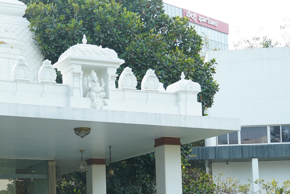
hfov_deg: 26.3
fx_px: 612
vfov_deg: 17.8
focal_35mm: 76
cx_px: 68
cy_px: 156
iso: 125
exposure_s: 1/160
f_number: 4.5
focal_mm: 38
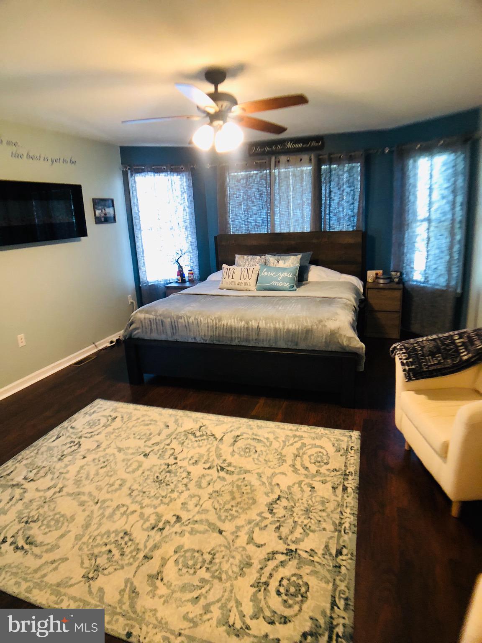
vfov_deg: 63.4
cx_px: 241
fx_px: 520
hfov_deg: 49.7
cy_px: 322
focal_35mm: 28
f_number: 1.8
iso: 100
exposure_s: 1/15
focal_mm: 3.99
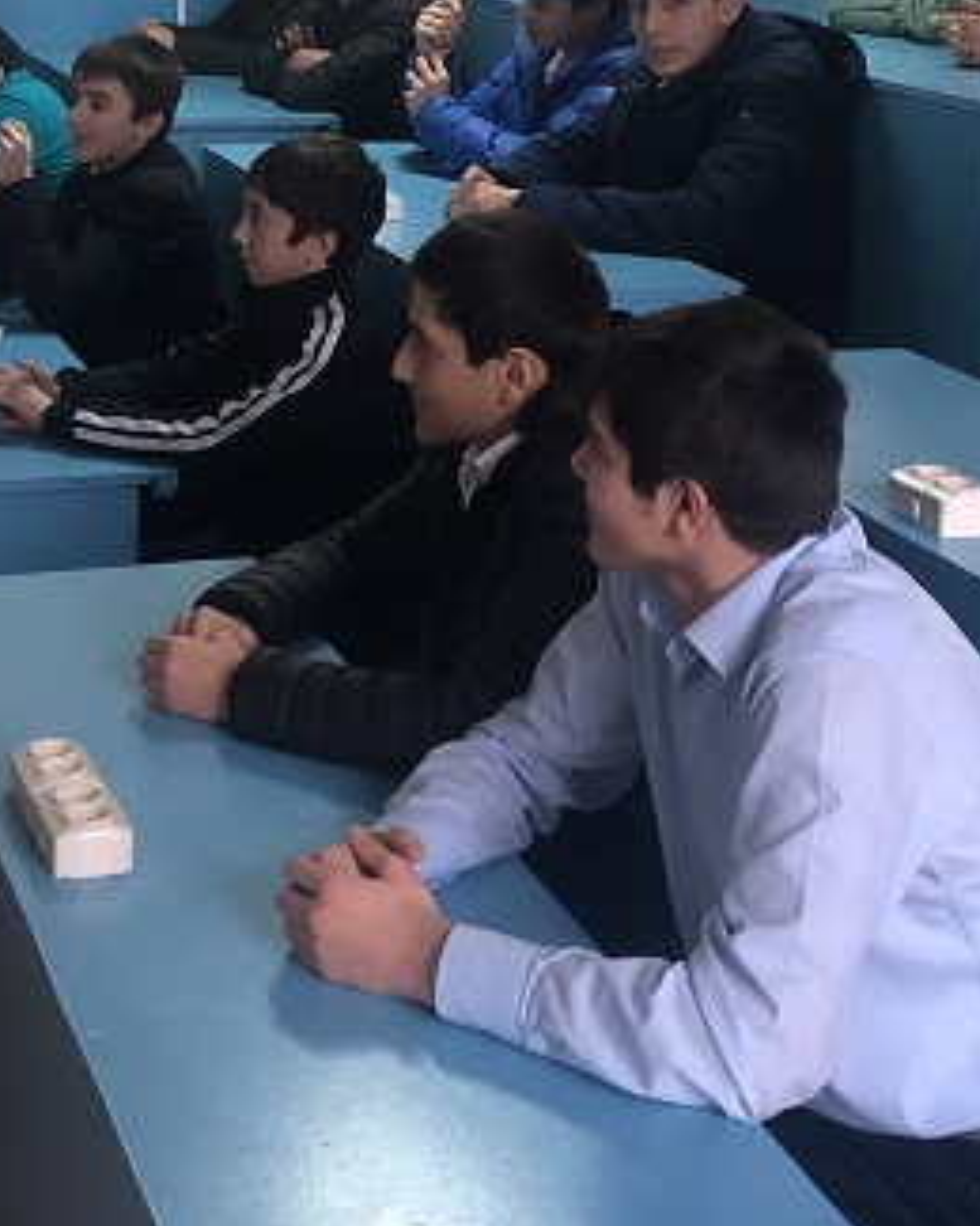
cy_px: 233
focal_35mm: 68
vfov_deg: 27.3
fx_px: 2467
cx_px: 282
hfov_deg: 22.3
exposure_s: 1/13
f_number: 1.8
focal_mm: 4
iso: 100
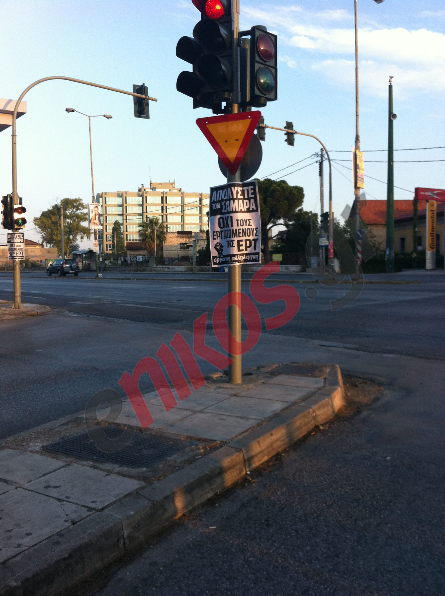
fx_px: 602
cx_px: 222
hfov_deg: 40.6
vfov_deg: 52.7
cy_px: 298
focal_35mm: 35
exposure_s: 1/190
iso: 80
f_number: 2.8
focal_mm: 3.85
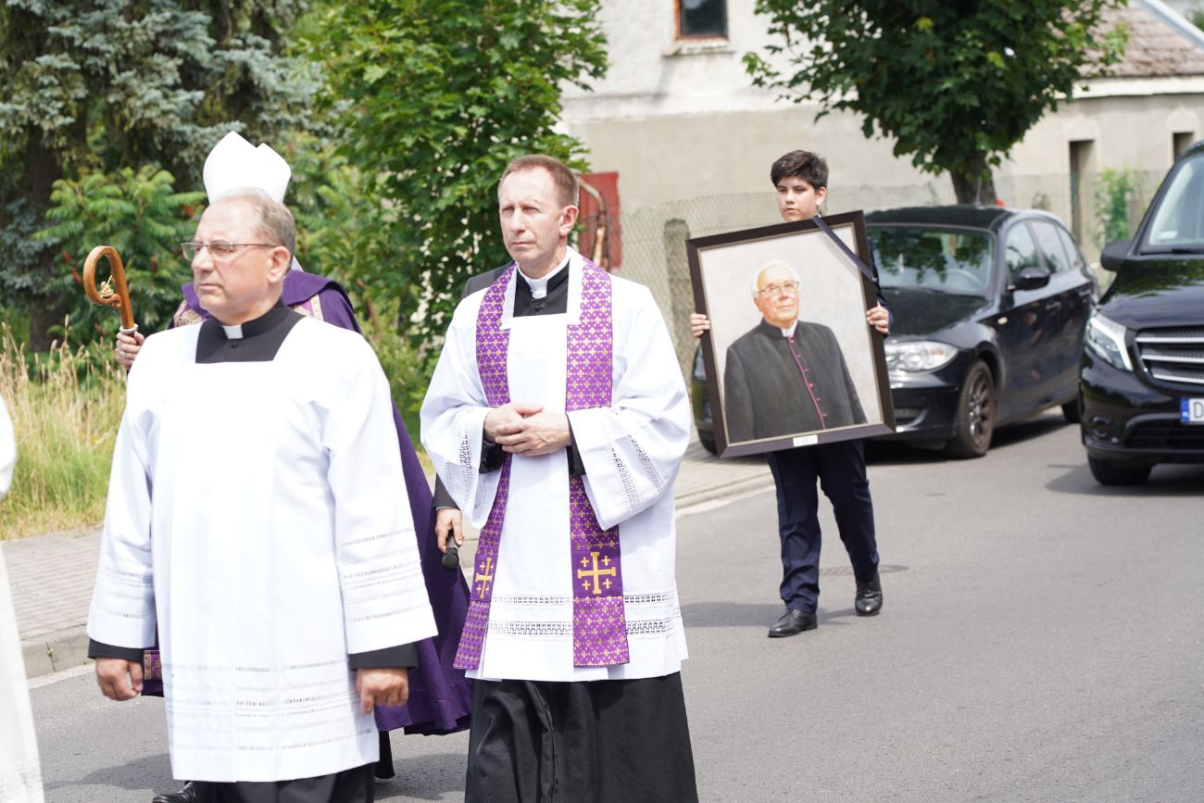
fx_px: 3512
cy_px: 402
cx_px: 602
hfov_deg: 19.5
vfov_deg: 13.0
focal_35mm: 105
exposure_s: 1/200
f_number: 5.6
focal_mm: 105
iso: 100
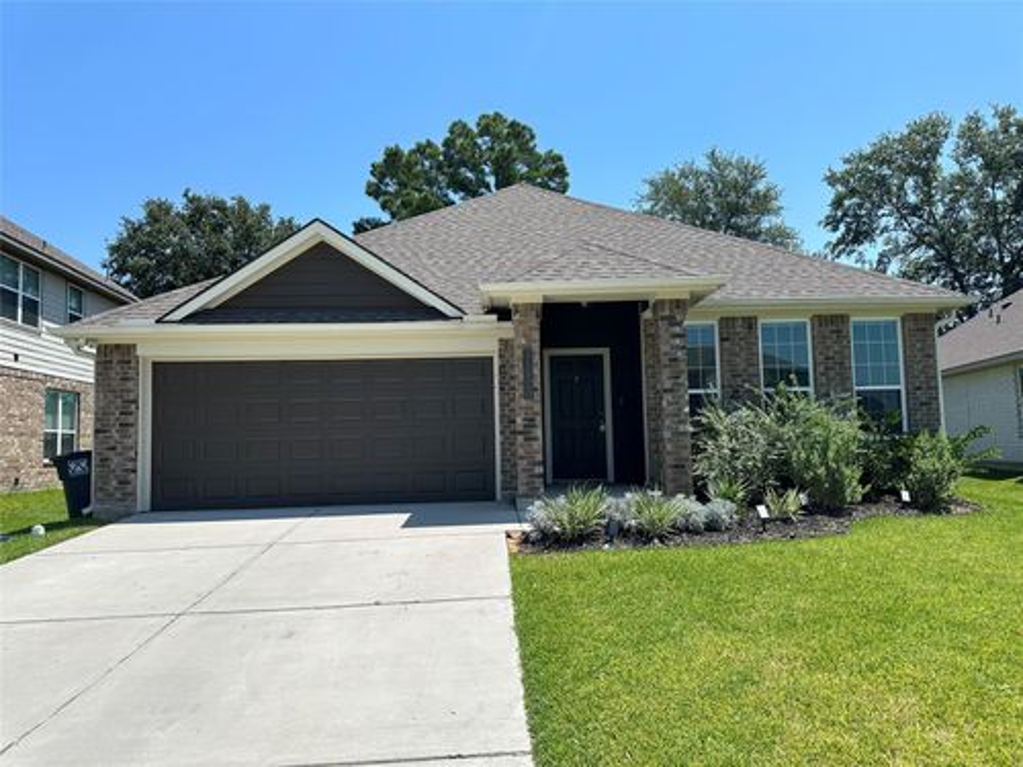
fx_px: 709
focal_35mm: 24
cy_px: 384
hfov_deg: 71.6
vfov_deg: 56.8
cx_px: 512
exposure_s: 1/4762
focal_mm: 6.86
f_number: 1.78
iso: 80
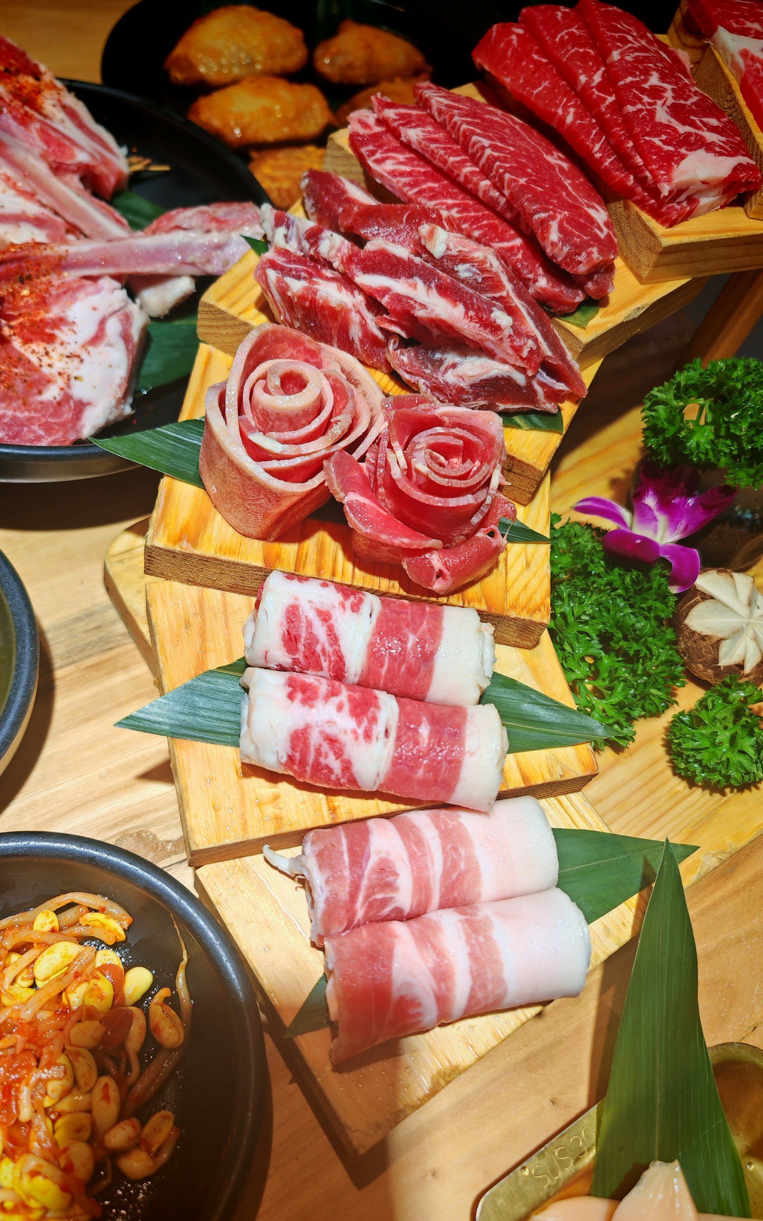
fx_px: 965
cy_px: 613
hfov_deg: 43.1
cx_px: 364
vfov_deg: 64.6
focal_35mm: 29
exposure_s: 1/100
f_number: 1.6
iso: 50
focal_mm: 7.62
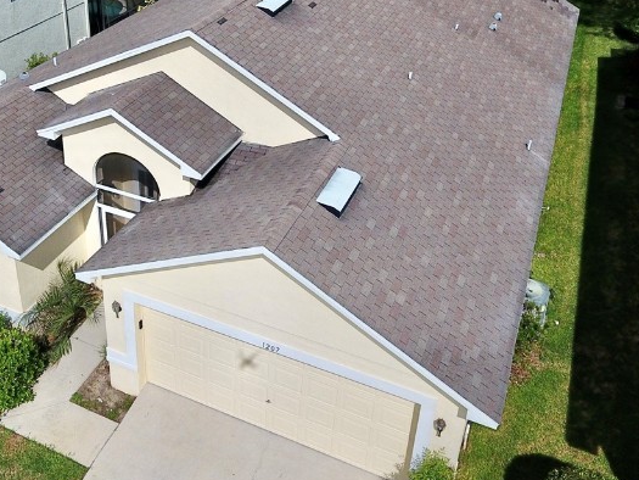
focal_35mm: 39
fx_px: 720
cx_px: 258
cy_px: 146
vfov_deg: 36.3
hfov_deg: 47.6
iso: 100
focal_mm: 3.61
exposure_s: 1/3413
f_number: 2.8
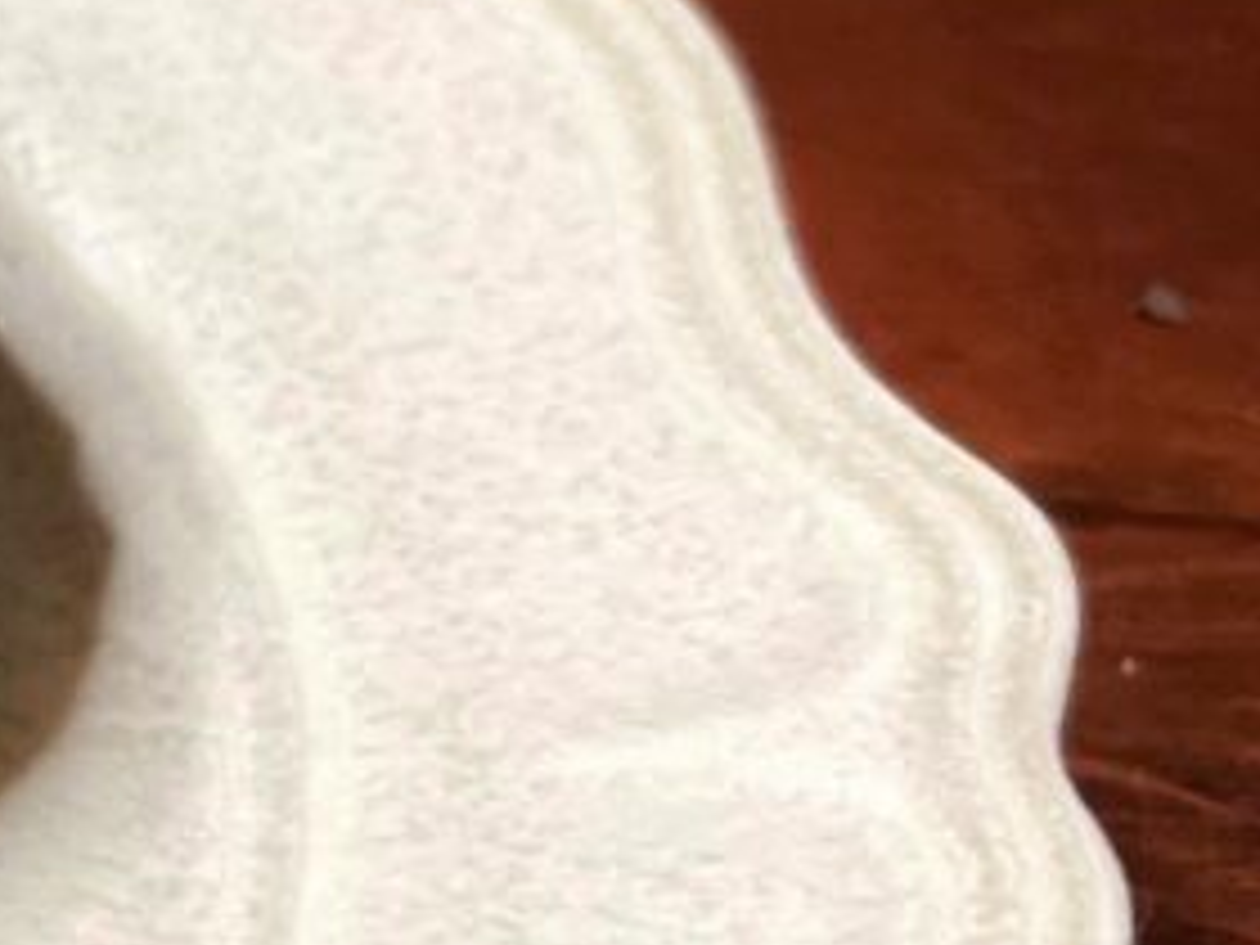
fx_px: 3458
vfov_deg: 15.5
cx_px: -968
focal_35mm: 95
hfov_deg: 17.2
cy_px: 297
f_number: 1.6
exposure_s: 1/60
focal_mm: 5.1
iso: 250
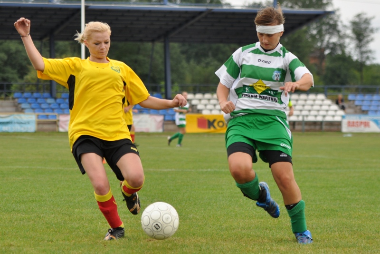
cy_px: 127
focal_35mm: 105
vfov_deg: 13.1
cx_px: 190
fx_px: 1109
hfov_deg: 19.4
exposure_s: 1/800
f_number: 3.5
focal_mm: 70
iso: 200
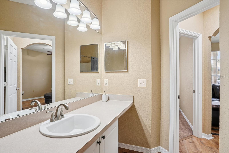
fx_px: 114
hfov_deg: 90.0
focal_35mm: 18
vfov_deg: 67.4
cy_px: 76
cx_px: 114
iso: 100
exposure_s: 1/4
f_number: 8
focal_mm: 18
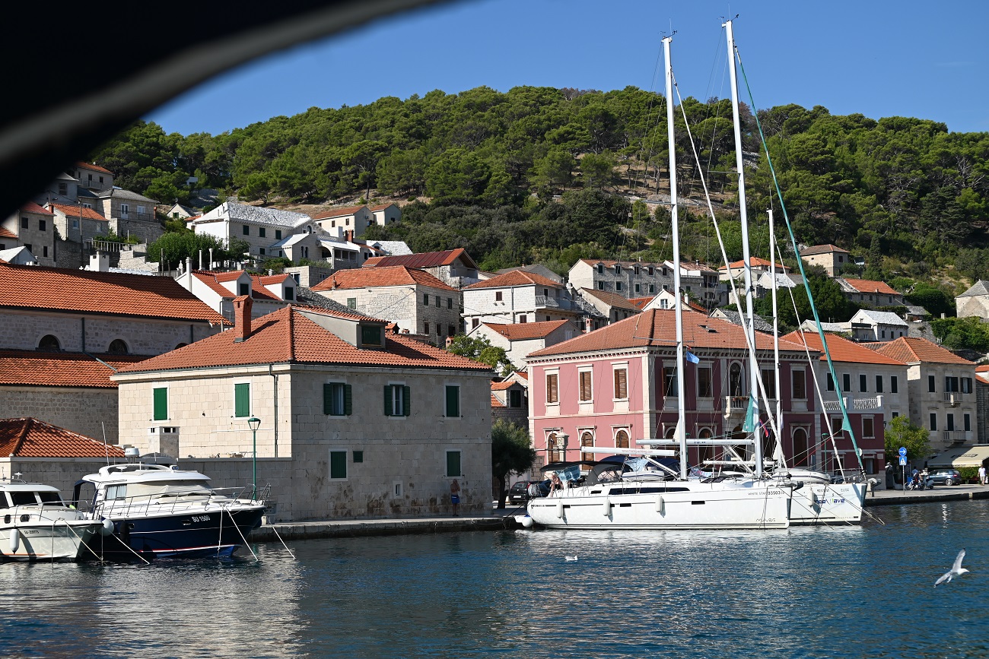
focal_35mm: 70
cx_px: 494
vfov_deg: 19.5
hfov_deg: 28.8
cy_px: 330
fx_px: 1923
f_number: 6.3
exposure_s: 1/640
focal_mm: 70
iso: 100
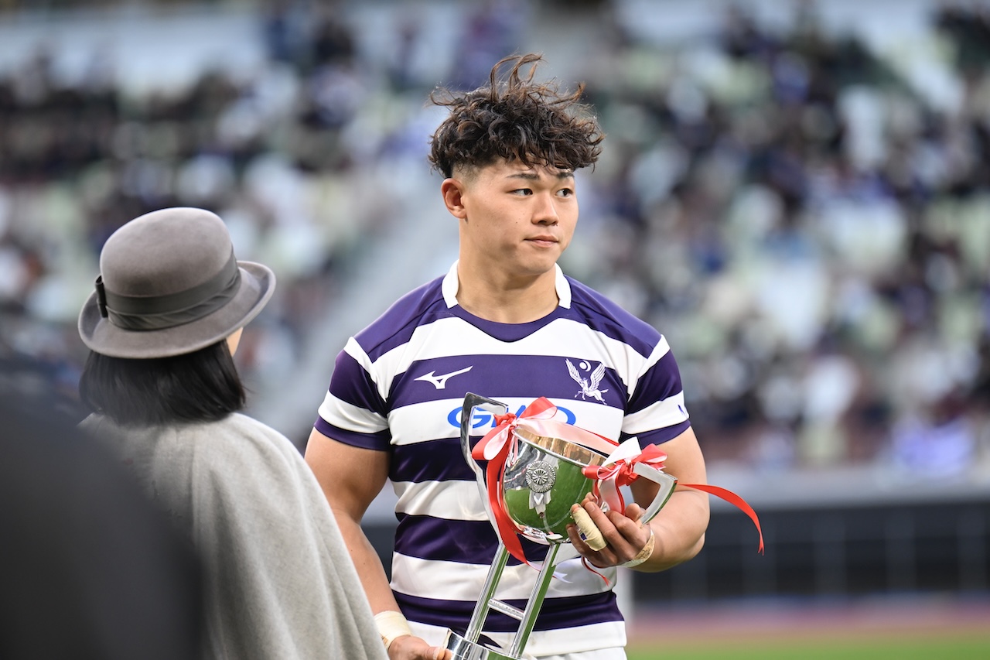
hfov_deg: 10.3
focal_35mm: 200
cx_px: 495
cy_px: 330
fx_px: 5499
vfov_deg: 6.9
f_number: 2.8
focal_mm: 200
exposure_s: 1/400
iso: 500
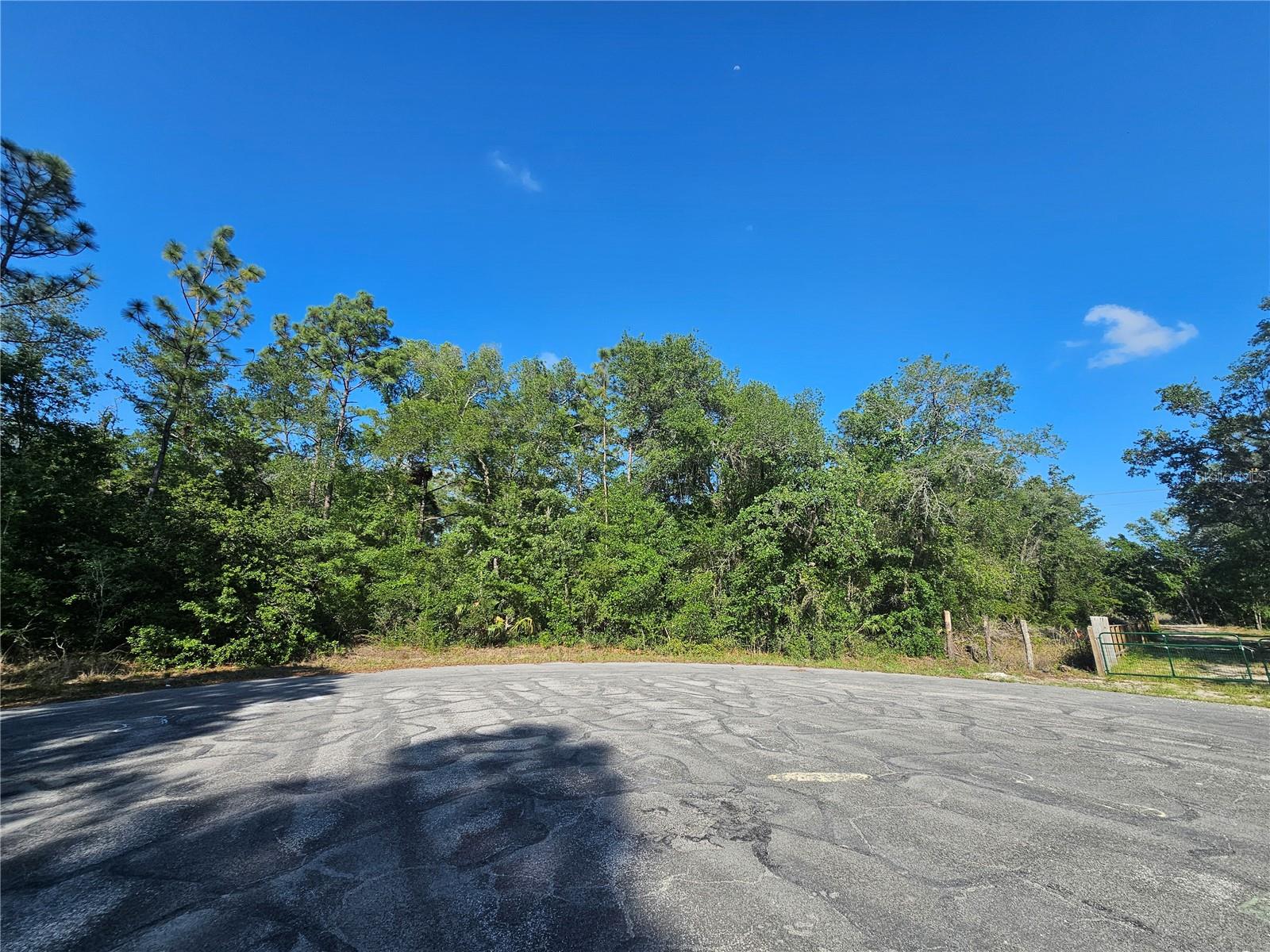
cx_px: 635
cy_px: 476
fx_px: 477
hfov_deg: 106.2
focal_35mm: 13
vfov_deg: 89.9
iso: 50
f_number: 2.2
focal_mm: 2.2
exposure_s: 1/1700
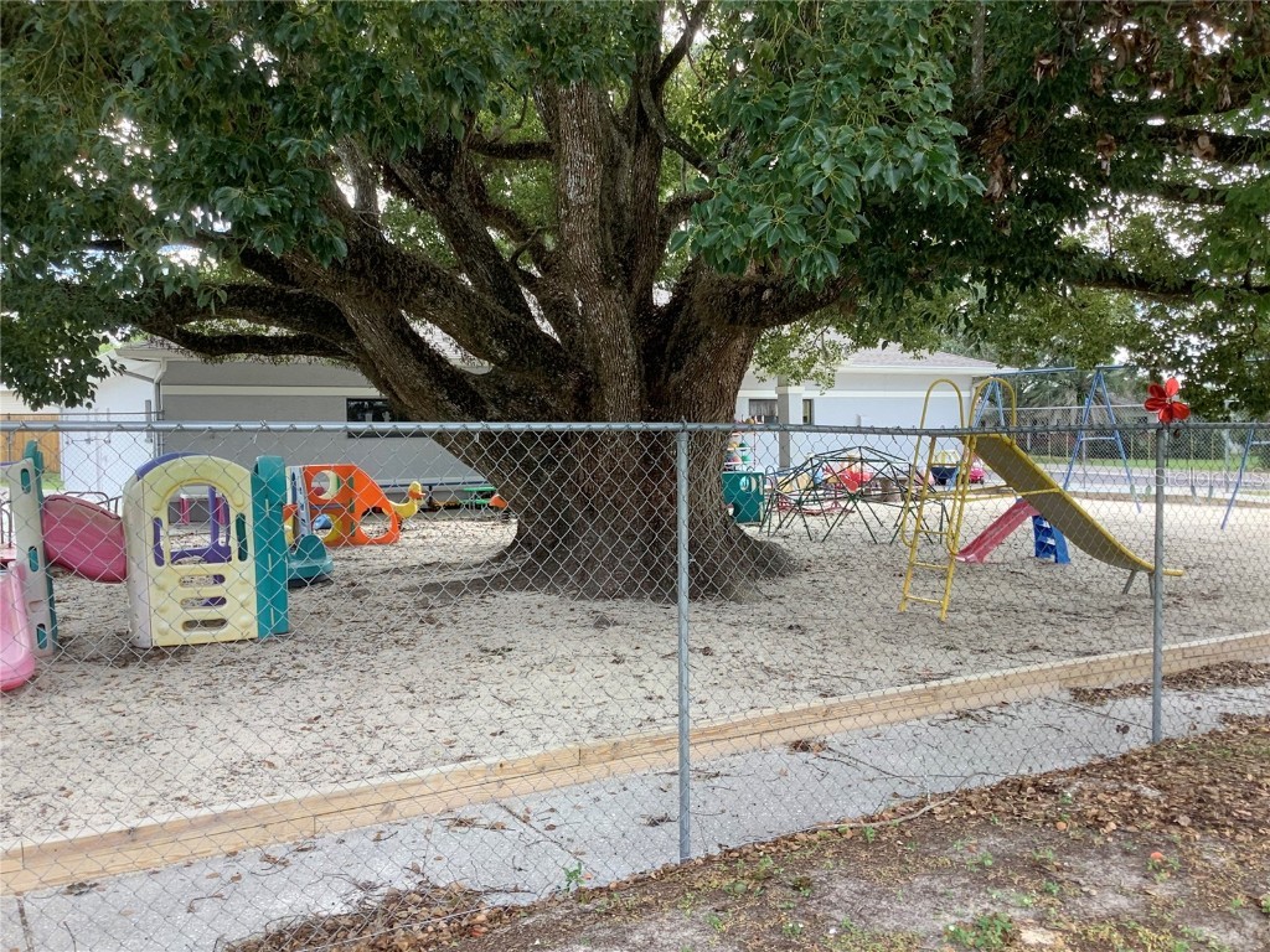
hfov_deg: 58.4
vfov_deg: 45.4
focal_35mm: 31
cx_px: 635
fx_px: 1137
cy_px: 476
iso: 32
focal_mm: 3.3
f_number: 2.4
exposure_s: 1/120
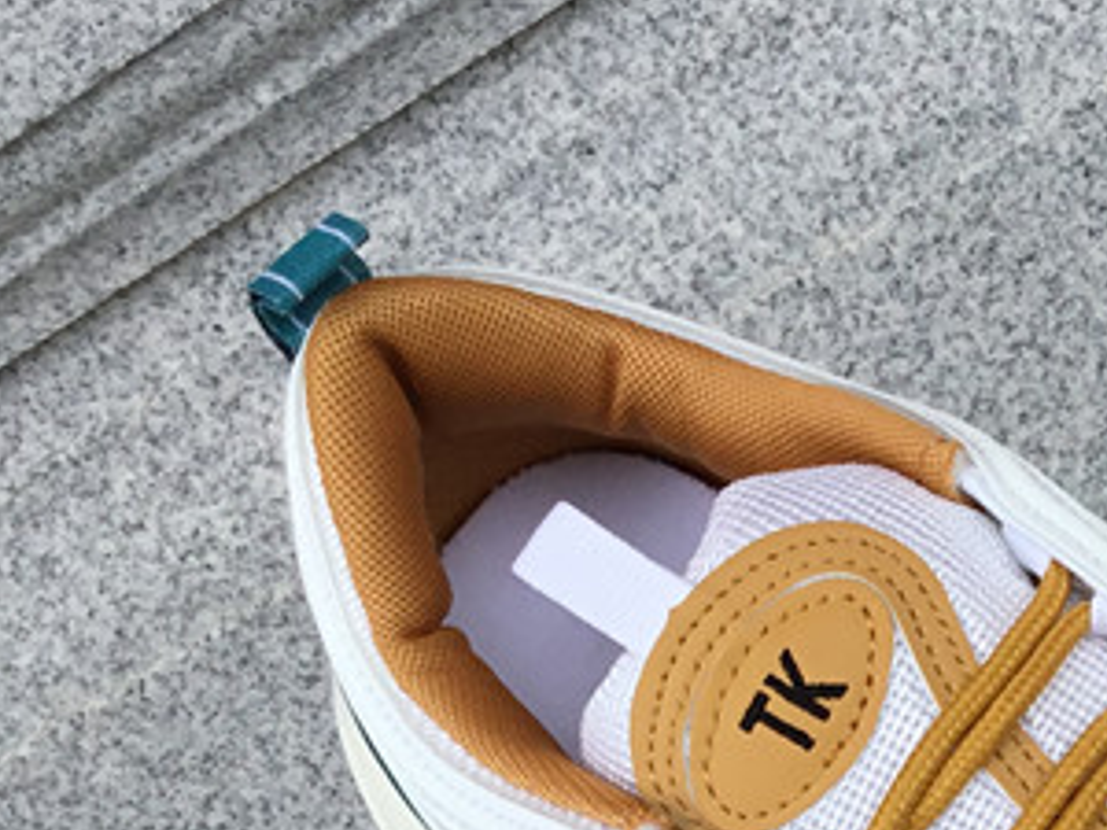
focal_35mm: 93
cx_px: 1199
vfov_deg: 15.3
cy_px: 1031
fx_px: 2974
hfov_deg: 20.2
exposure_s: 1/525
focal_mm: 3.3
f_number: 2.4
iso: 25
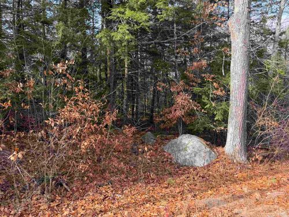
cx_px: 144
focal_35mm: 24
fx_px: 200
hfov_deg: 71.6
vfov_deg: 56.8
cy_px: 108
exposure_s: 1/671
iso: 80
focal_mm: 6.76
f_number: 1.78
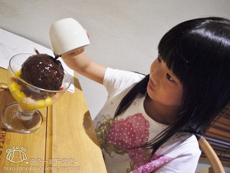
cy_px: 86
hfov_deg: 63.4
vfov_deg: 49.7
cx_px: 115
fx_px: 186
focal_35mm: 28
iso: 800
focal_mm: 14
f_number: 2.5
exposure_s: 1/30
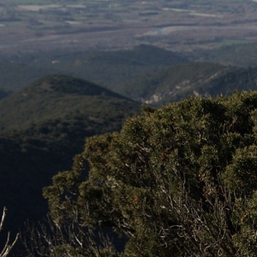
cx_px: 361
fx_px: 1159
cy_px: 124
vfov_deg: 12.7
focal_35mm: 138
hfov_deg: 12.2
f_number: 11
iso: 200
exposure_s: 1/640
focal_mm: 44
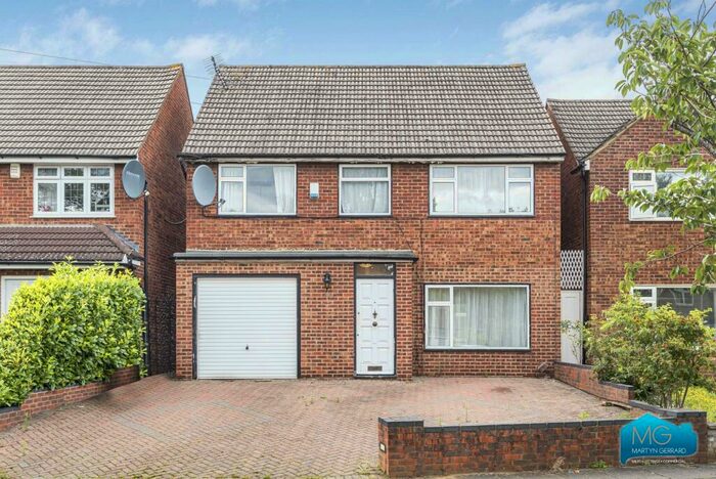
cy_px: 240
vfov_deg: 37.9
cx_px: 358
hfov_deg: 54.4
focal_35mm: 35
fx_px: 697
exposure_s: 1/320
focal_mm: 35
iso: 800
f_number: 8
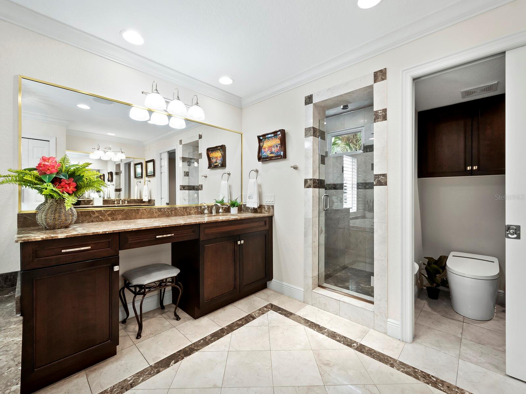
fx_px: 213
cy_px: 197
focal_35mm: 14
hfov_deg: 102.1
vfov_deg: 85.7
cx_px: 263
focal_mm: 7
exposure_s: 1/2
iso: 400
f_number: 11
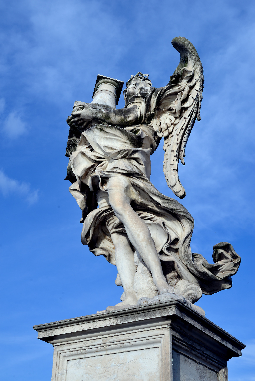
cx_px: 128
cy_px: 190
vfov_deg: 41.1
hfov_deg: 28.1
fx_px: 510
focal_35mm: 48
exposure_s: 1/125
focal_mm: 48
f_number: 11
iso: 100
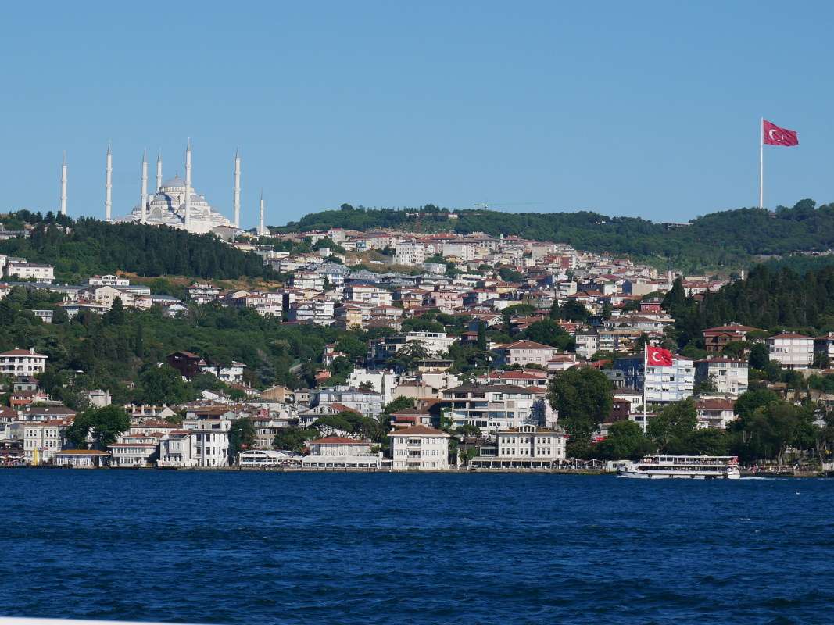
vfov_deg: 12.3
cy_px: 312
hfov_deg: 16.4
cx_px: 417
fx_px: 2891
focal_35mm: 120
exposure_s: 1/640
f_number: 9
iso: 200
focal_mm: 60
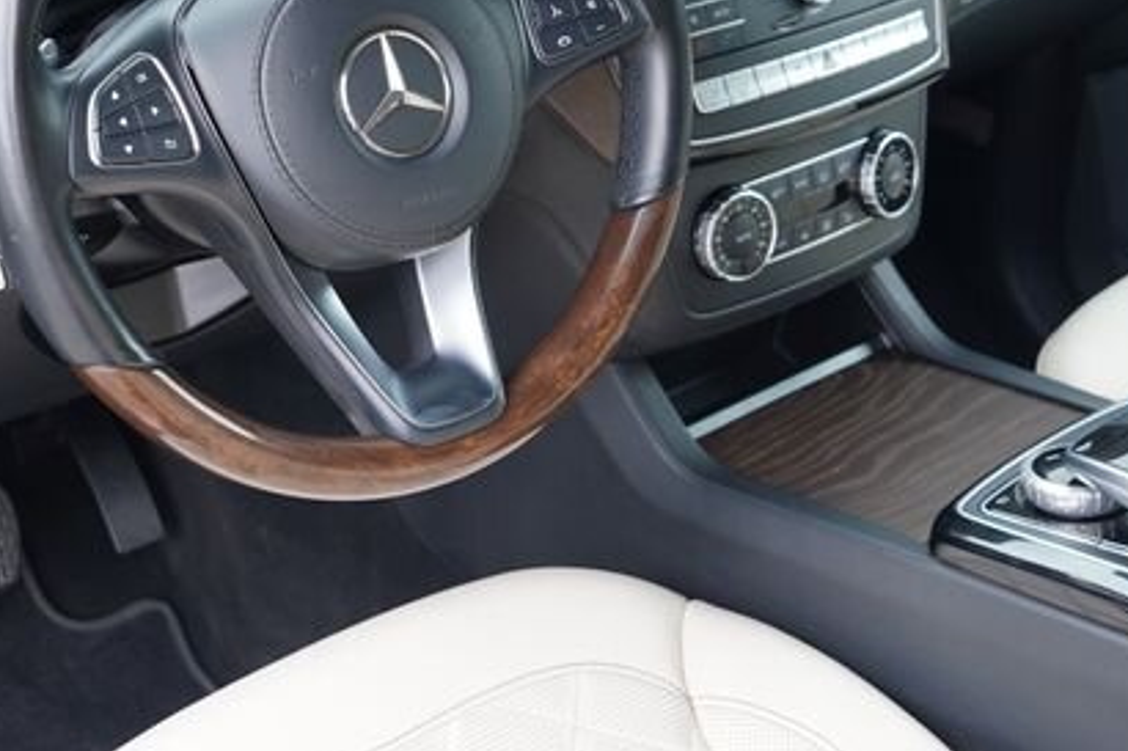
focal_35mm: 60
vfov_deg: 21.9
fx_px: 1879
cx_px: 421
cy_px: 40
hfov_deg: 33.2
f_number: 4
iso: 125
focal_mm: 24
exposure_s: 1/60
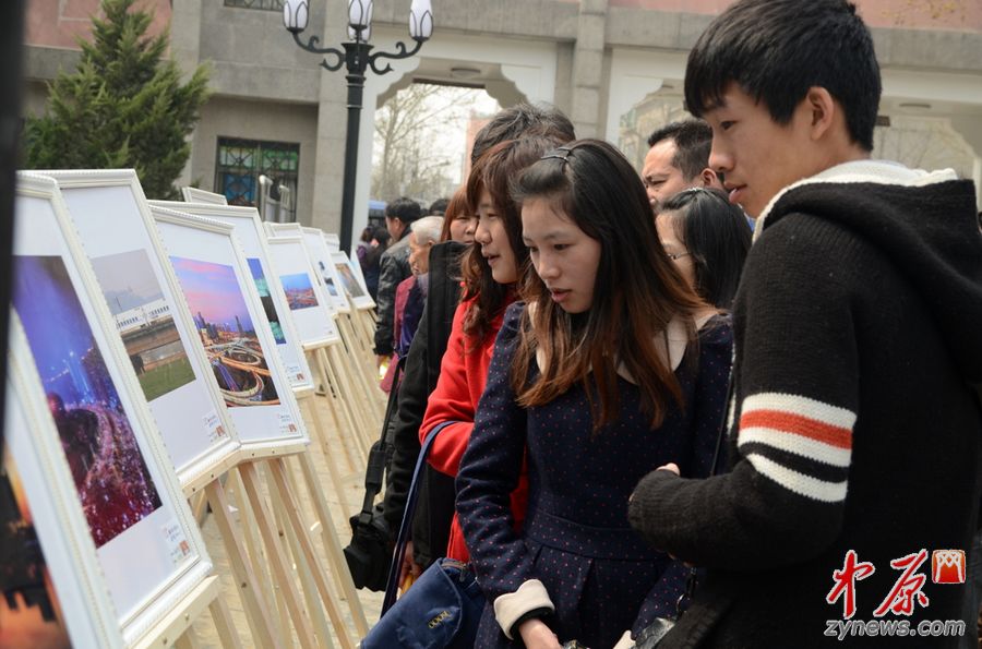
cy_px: 324
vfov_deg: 23.6
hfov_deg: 35.1
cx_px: 491
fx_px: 1551
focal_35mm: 57
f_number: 5.6
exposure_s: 1/200
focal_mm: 38
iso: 100
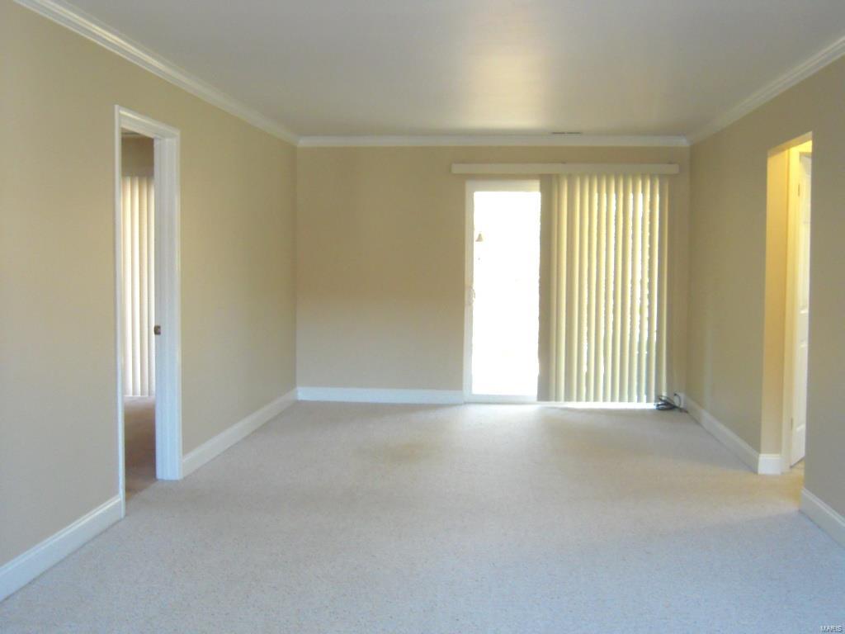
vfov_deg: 35.1
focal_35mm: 41
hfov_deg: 45.8
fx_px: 1001
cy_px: 317
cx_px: 422
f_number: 3.2
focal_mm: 7.3
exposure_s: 1/40
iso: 800
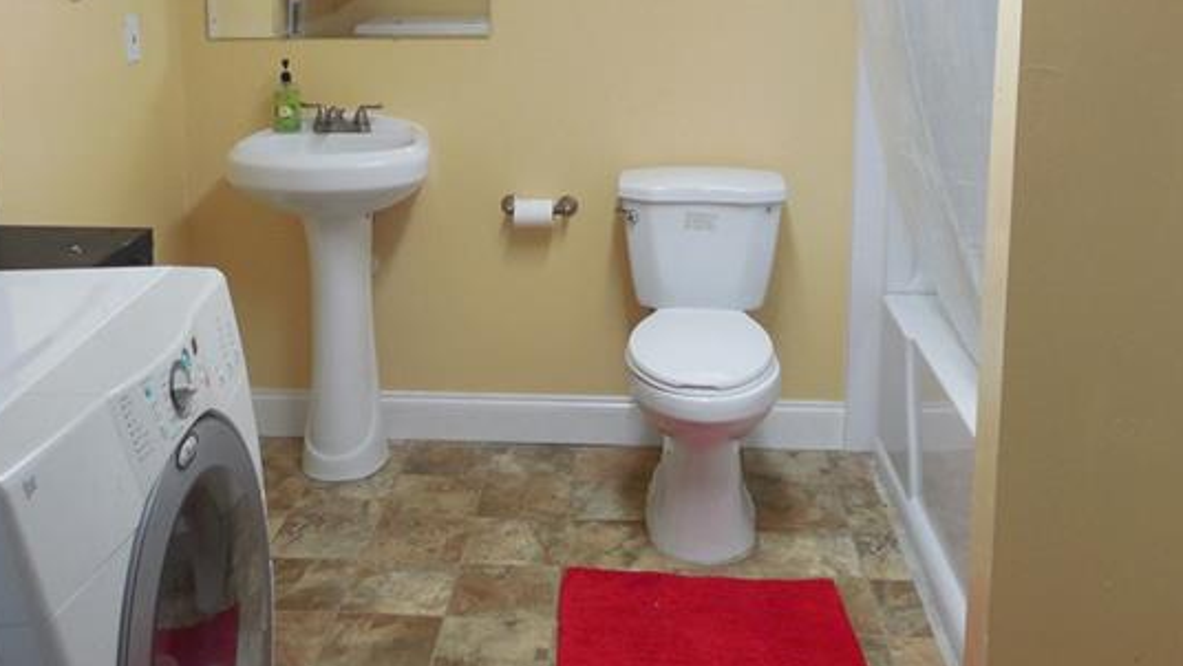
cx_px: 569
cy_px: 119
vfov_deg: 29.7
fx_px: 1224
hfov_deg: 51.6
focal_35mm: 39
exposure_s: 1/30
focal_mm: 4.5
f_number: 3.3
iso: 220
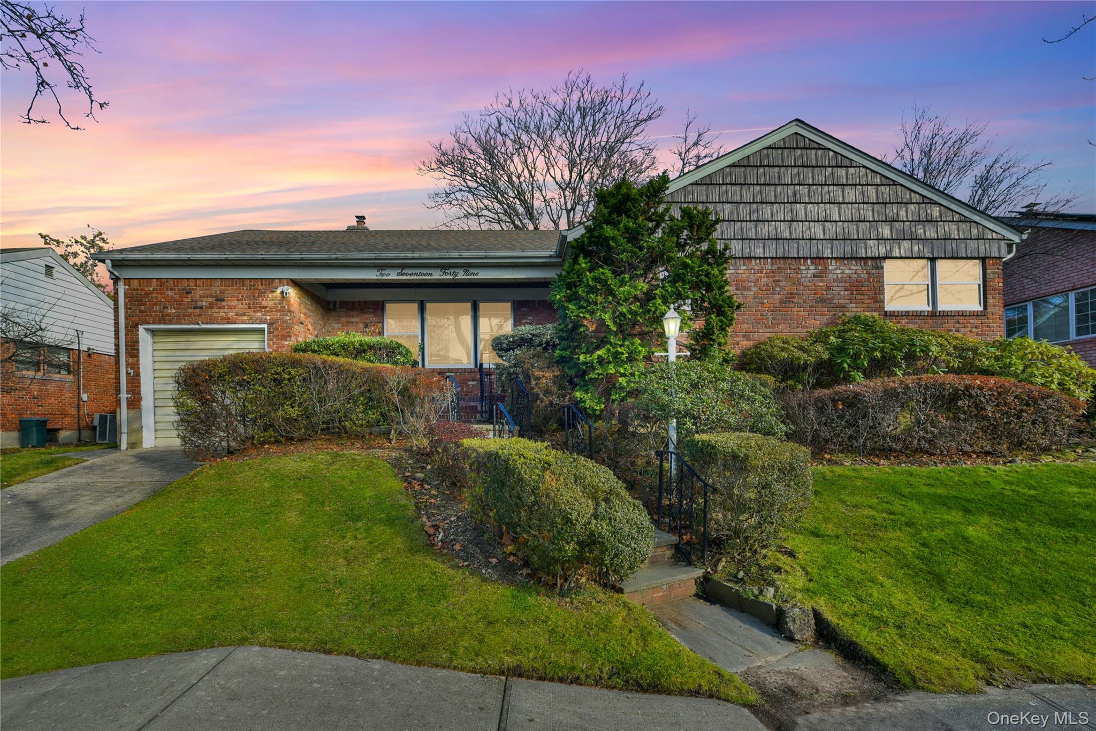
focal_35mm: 14
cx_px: 548
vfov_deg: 81.2
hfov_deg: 104.2
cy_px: 366
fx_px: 426
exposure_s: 1/200
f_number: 9
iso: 320
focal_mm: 14
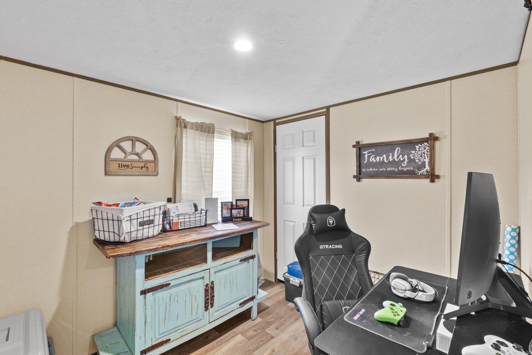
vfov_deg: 77.3
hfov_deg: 100.4
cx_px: 266
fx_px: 222
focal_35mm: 15
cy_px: 178
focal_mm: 10
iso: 800
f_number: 9
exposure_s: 2
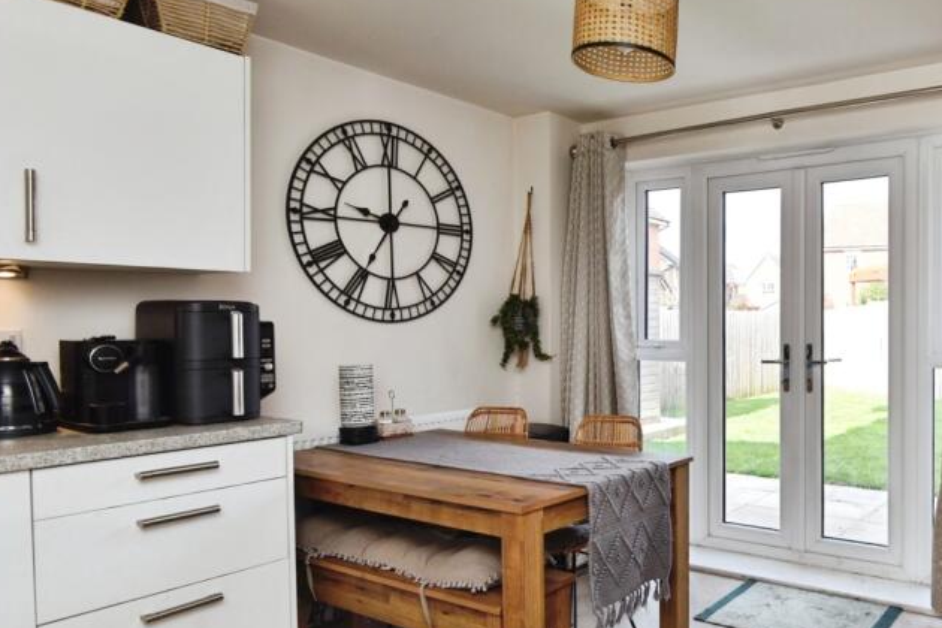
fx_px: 680
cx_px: 751
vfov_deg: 49.5
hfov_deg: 63.5
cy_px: 322
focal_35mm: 26
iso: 400
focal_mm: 16
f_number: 7.1
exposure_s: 1/100
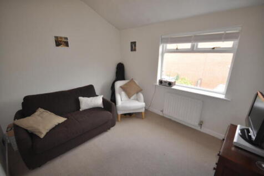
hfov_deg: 100.4
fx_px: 110
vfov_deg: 77.3
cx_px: 132
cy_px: 88
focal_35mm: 15
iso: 500
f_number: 4
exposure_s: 1/125
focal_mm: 10
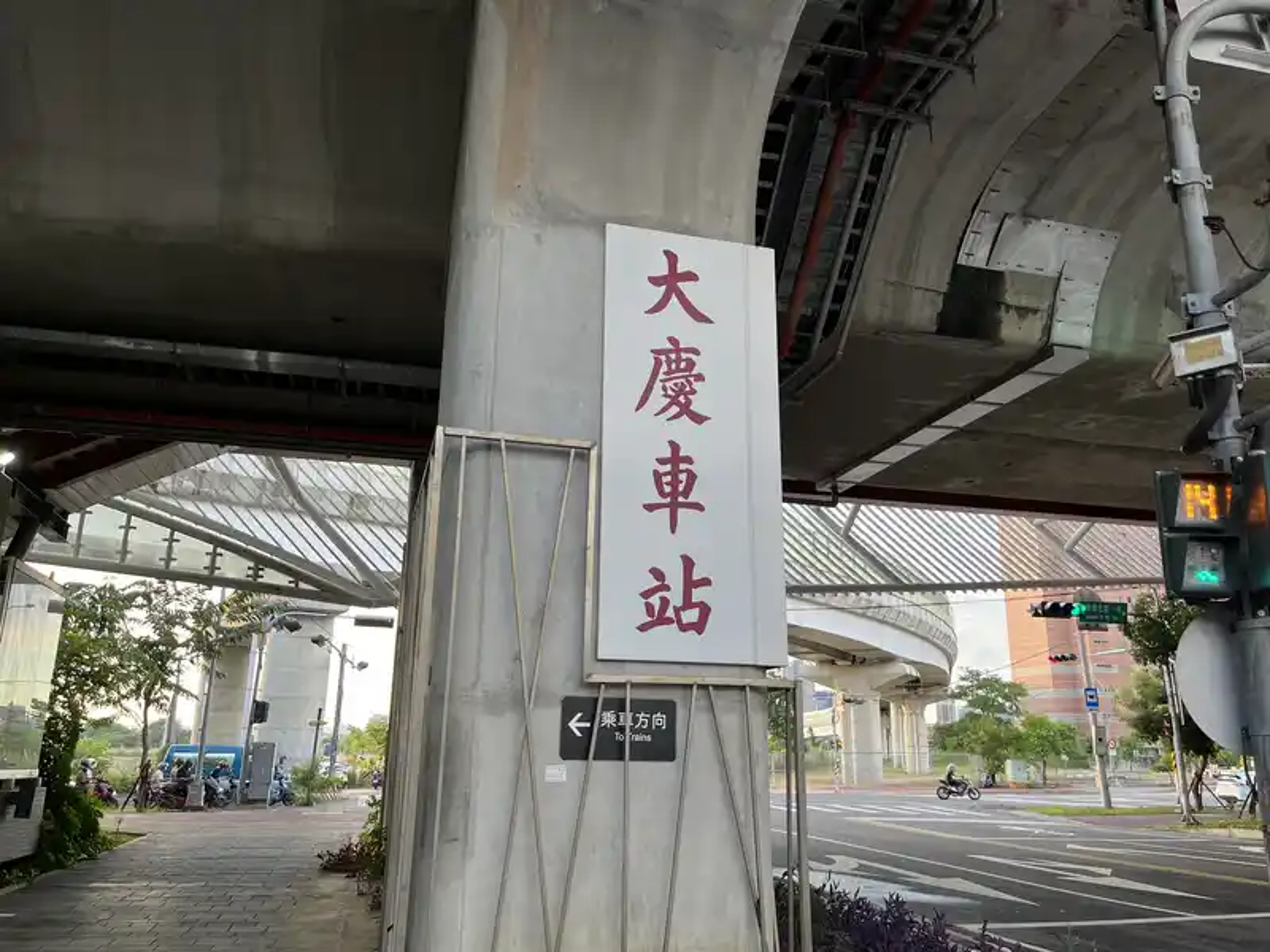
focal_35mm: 26
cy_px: 476
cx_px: 635
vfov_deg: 53.1
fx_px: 954
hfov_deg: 67.3
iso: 40
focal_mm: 5.1
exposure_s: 1/120
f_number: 1.6
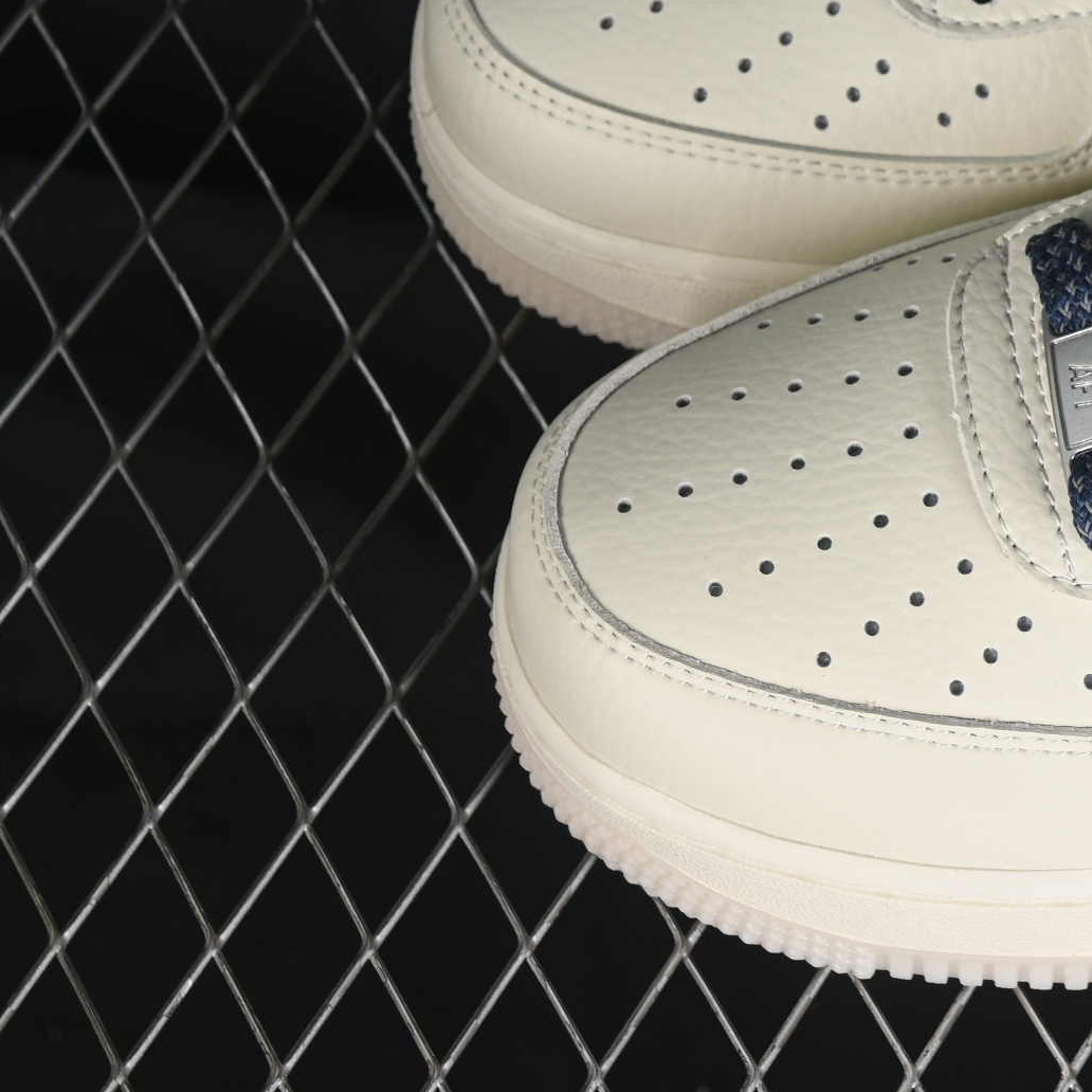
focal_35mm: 172
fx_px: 6139
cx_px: 1440
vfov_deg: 10.1
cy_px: 125
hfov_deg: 10.0
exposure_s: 1/80
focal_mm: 50
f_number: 7.1
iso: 160
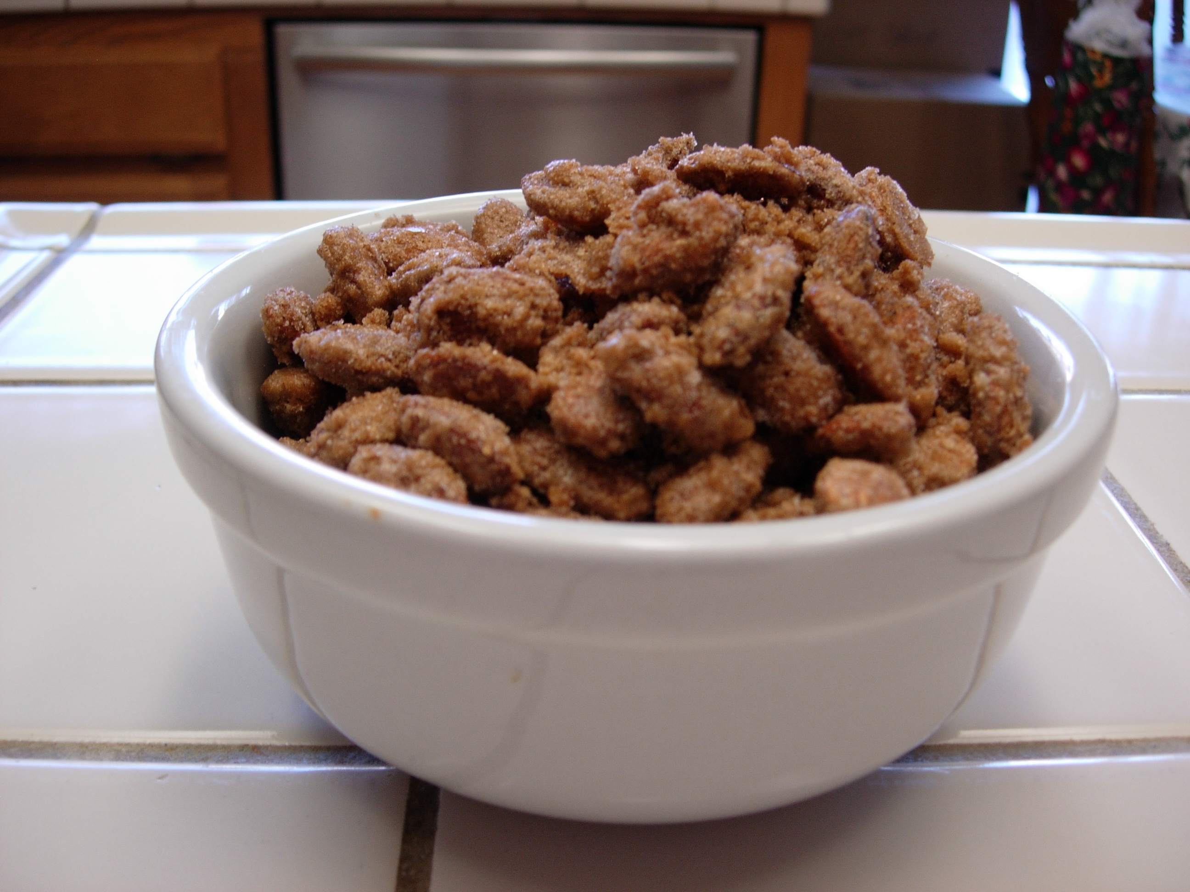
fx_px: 1306
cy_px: 446
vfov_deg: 37.7
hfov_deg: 49.0
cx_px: 595
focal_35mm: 38
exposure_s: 1/27.6
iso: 64
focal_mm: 7.8
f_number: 2.8
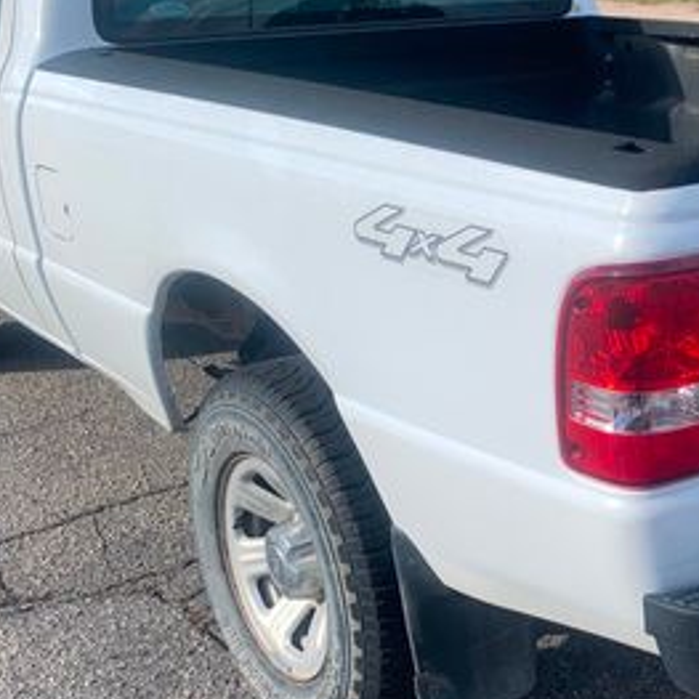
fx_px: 1279
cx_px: 614
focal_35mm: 56
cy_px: 351
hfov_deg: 29.4
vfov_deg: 30.6
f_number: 1.8
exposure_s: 1/1205
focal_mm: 4.25
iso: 25
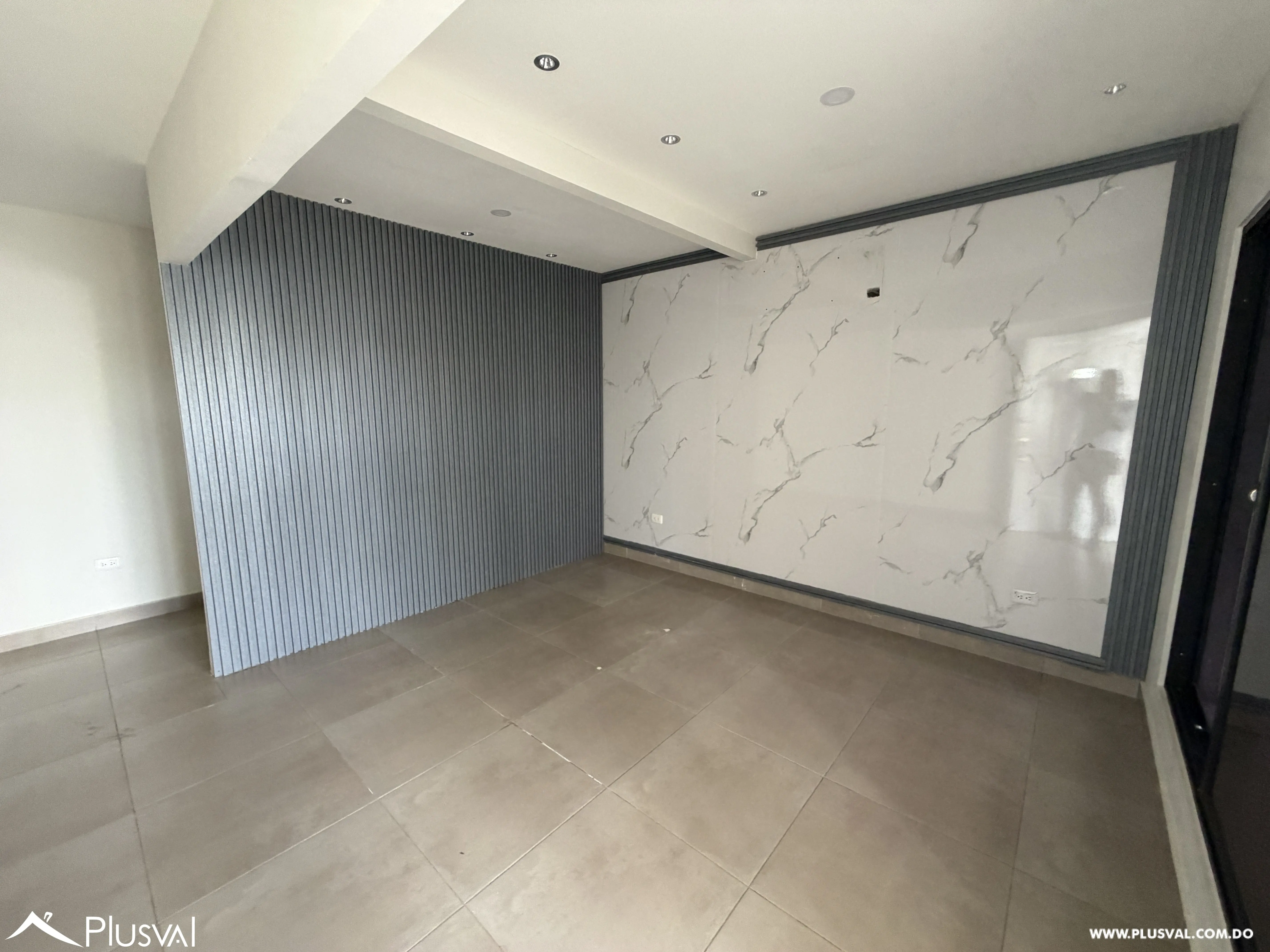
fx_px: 514
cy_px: 476
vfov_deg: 85.7
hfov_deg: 102.1
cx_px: 635
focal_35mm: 14
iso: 320
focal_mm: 2.22
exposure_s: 1/71
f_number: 2.2
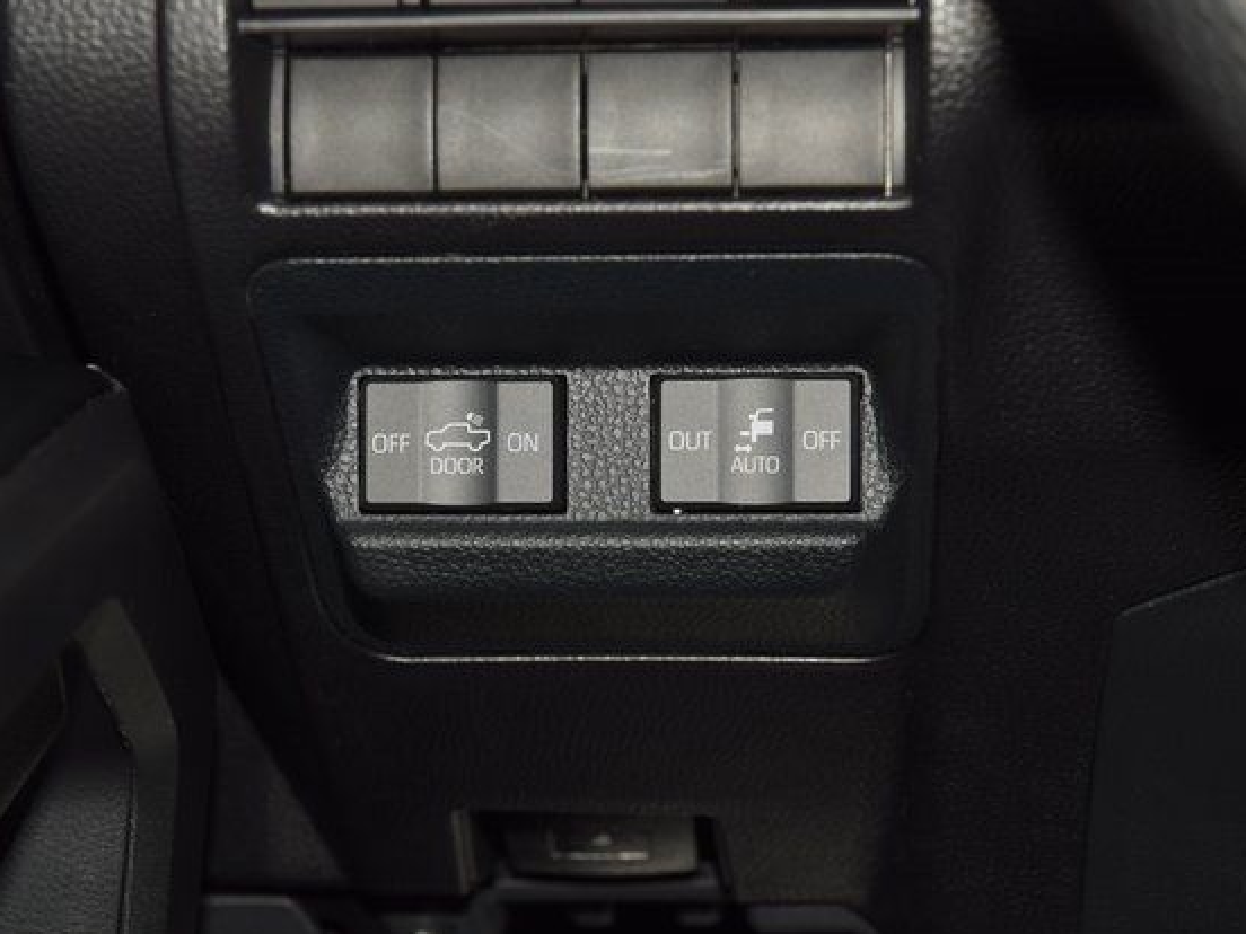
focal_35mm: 117
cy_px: 473
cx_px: 607
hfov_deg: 16.8
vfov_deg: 12.7
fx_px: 4211
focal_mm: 70
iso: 100
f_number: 8
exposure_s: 1/125
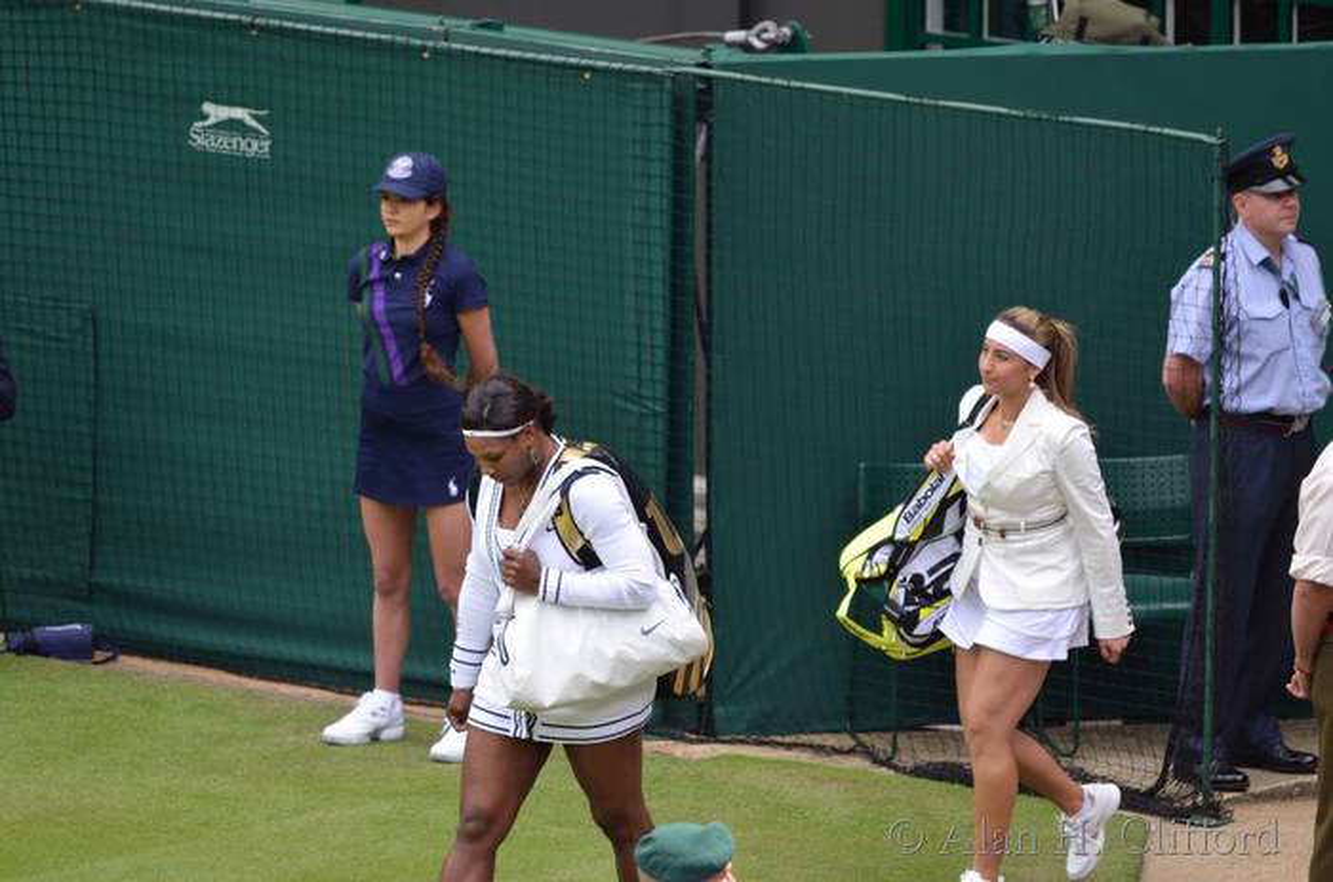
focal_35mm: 510
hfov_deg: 4.1
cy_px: 441
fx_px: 18837
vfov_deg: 2.7
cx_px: 666
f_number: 5.3
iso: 140
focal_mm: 340
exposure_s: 1/250
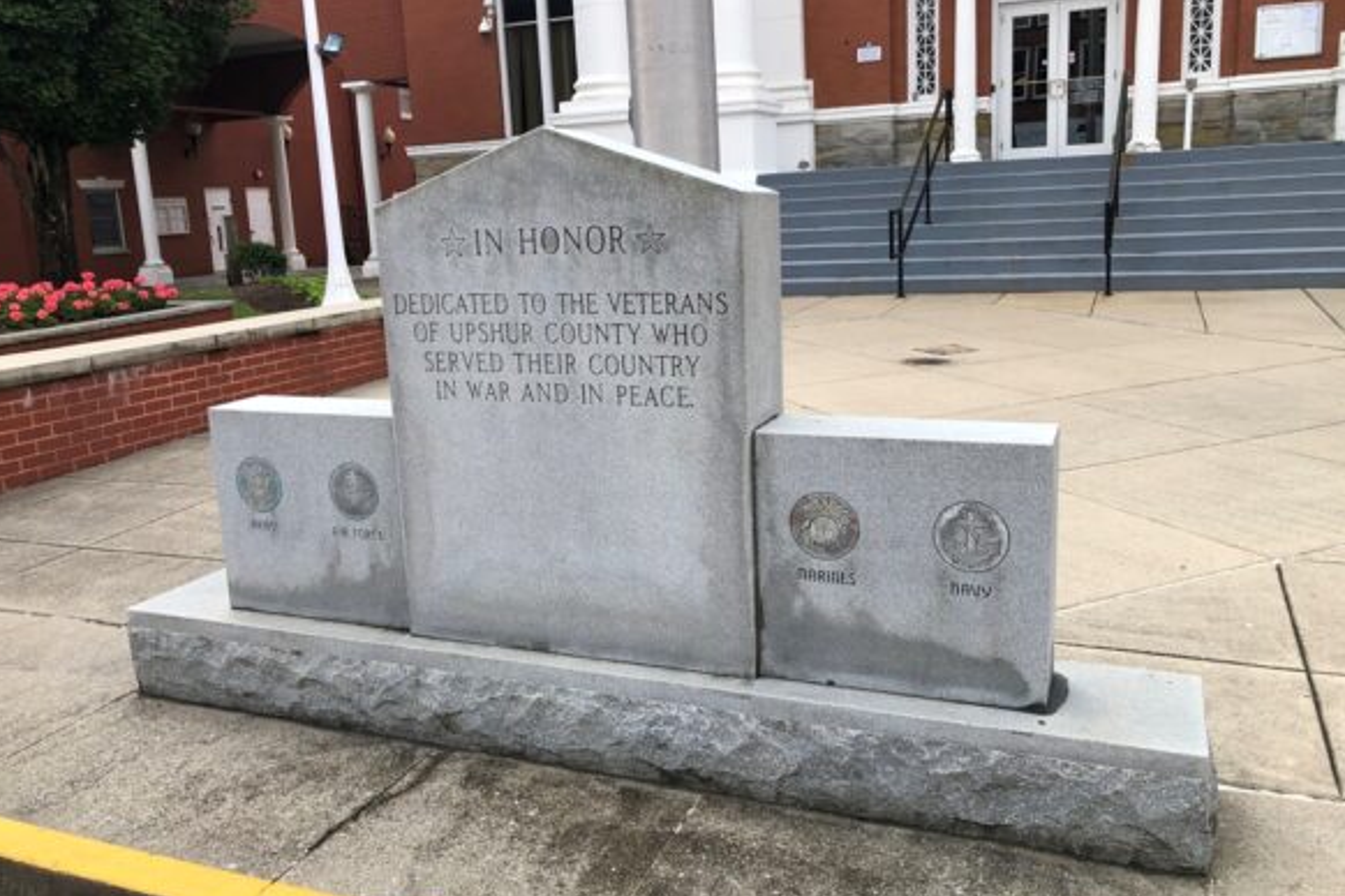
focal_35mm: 30
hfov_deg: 61.9
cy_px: 441
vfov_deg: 43.6
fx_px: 1121
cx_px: 656
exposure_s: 1/800
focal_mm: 3.99
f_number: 1.8
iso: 20
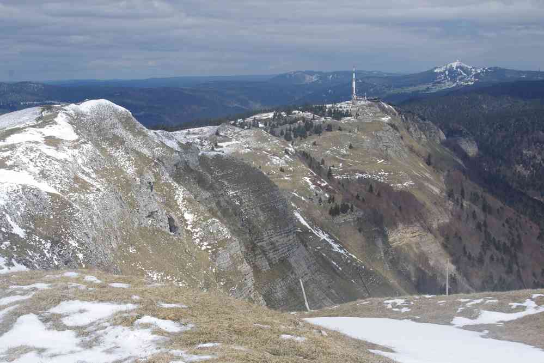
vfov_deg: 25.8
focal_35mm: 52
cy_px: 182
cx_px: 272
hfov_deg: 37.9
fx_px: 793
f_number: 11
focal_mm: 35
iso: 200
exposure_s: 1/160
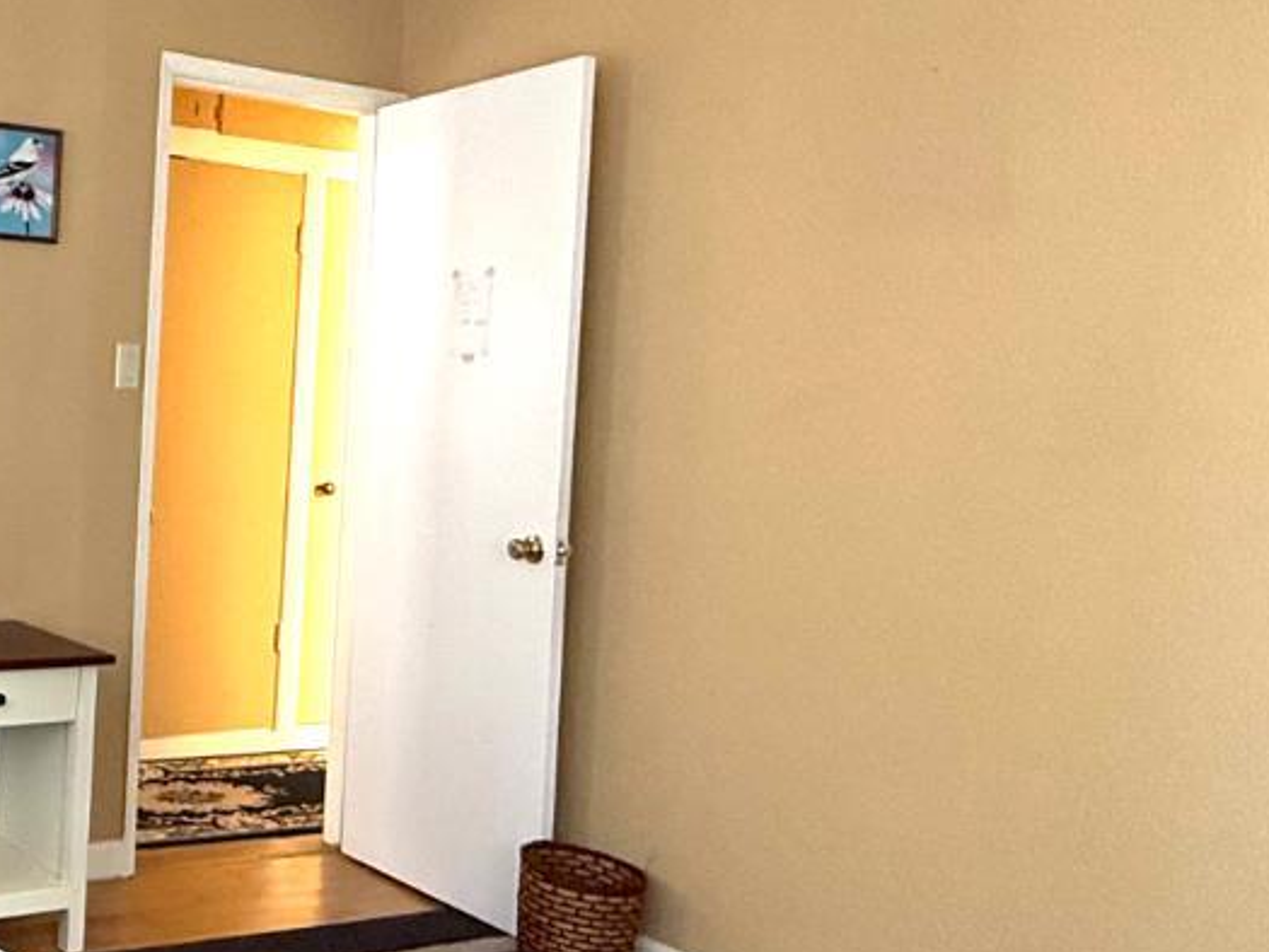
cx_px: -73
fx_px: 1467
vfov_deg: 35.9
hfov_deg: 39.6
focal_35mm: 40
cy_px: 431
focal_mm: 2.22
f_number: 2.2
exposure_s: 1/99
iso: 200
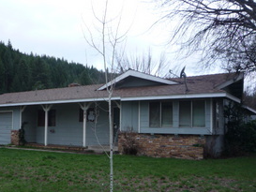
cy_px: 114
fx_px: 281
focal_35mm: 38
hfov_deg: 48.7
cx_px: 104
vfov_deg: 37.6
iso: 100
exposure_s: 1/100
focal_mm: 5.2
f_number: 3.3
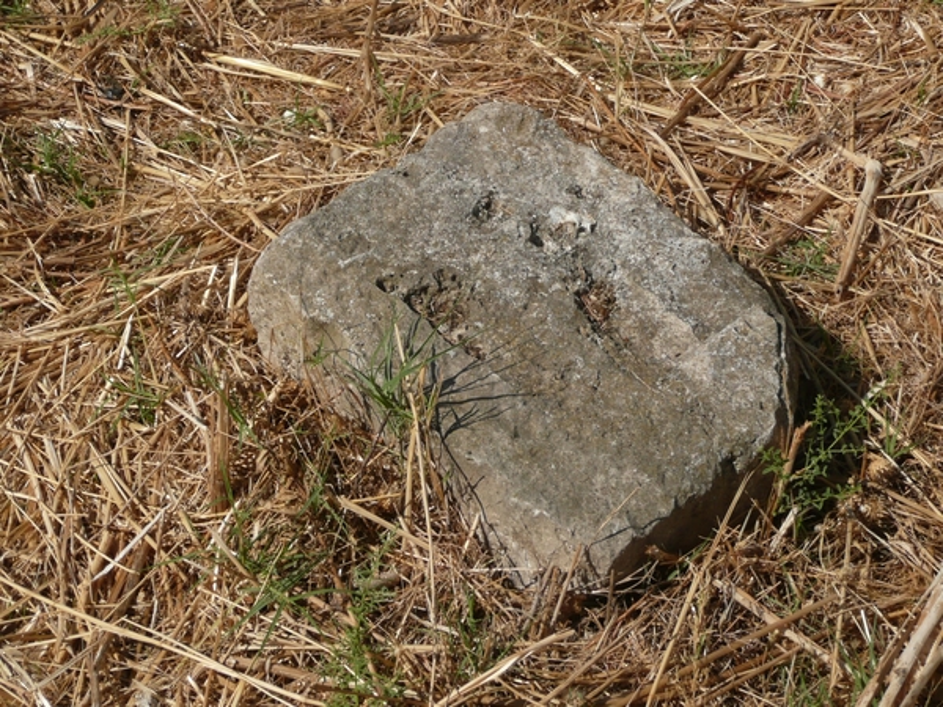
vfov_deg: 16.1
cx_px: 472
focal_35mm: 92
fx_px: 2506
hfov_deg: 21.3
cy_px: 354
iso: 100
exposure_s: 1/1000
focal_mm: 12.7
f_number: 4.6
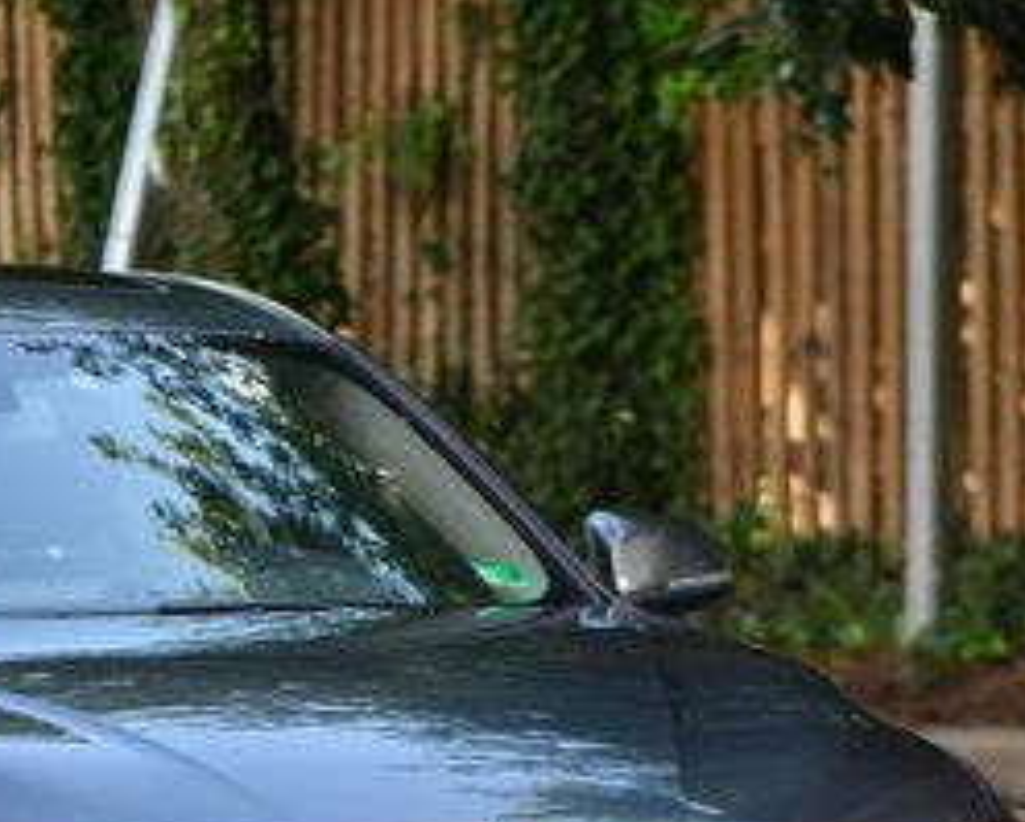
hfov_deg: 3.6
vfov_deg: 2.9
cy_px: 634
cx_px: -58
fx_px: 16492
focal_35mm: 543
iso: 560
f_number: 5
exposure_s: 1/500
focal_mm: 150
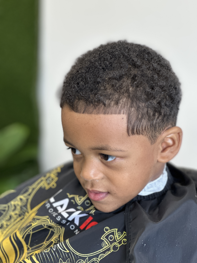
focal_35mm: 77
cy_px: 132
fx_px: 584
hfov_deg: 19.1
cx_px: 98
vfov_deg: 25.3
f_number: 2.8
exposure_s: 1/60
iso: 160
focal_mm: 9
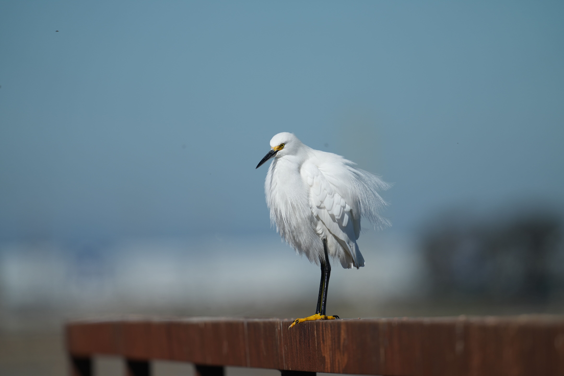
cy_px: 188
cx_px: 282
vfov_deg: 2.3
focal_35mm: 600
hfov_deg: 3.4
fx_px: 9399
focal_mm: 600
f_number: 5.6
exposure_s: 1/2000
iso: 200
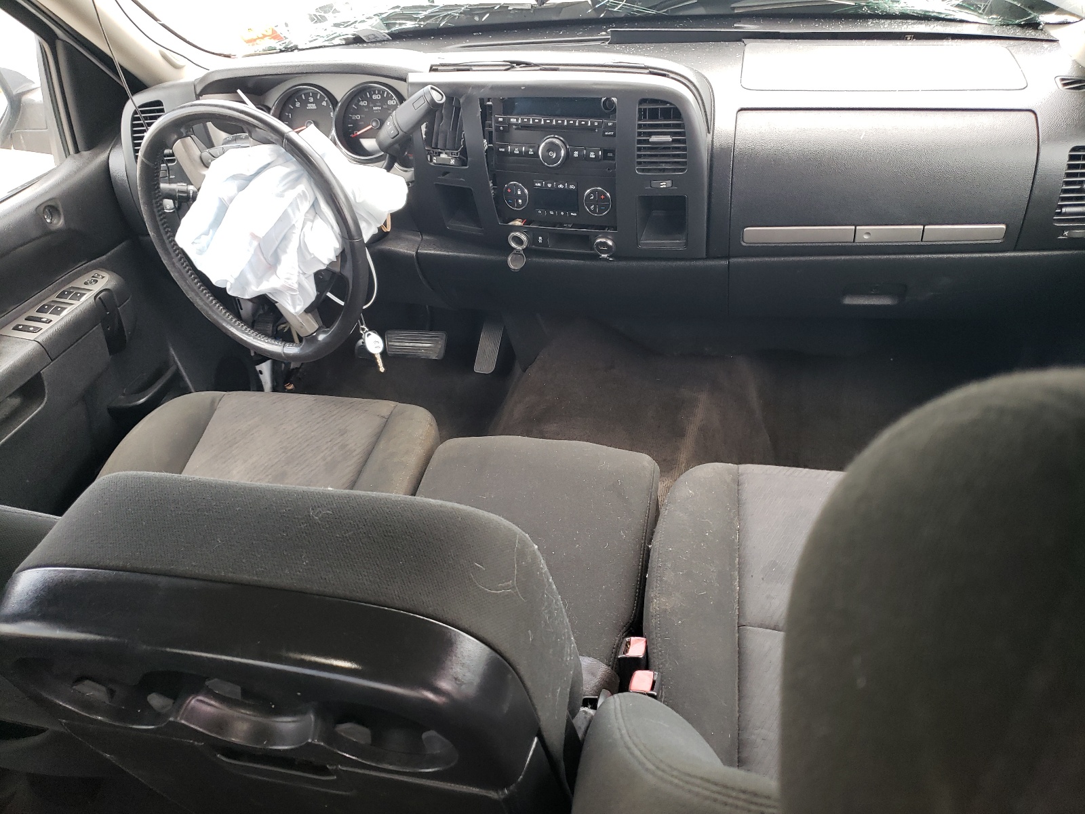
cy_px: 407
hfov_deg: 67.3
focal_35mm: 26
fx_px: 815
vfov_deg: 53.1
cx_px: 542
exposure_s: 1/120
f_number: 1.5
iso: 74
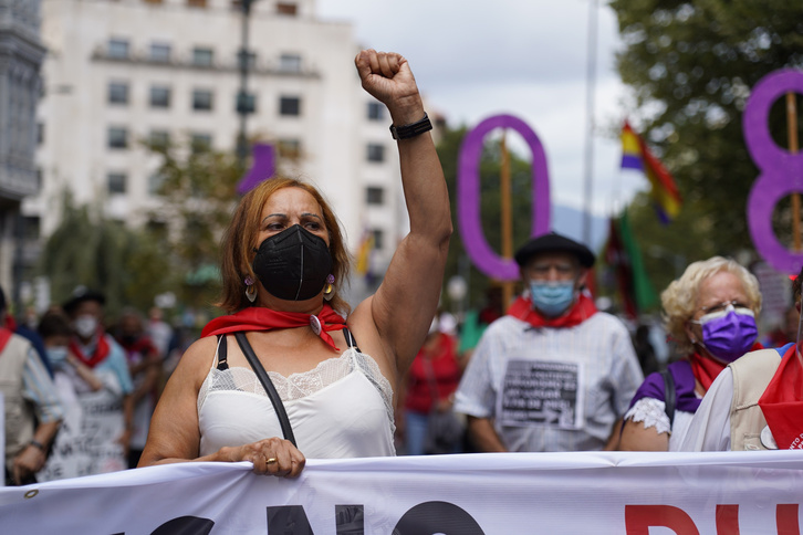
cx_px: 402
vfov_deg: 13.0
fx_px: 2342
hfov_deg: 19.5
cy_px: 268
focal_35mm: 105
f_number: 4
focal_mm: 105
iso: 100
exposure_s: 1/400
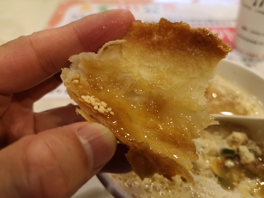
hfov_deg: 65.3
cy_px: 99
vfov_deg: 51.4
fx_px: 206
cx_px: 132
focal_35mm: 27
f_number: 1.8
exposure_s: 1/30
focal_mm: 3.95
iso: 200
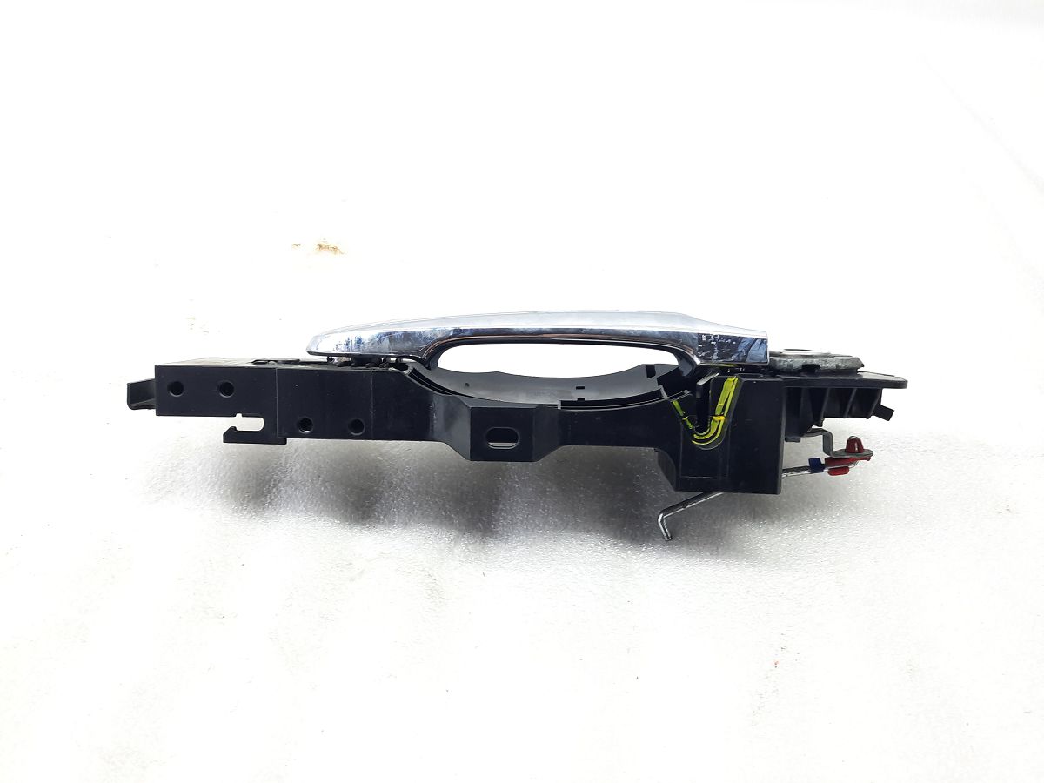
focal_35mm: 25
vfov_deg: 54.9
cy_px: 392
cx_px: 522
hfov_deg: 69.4
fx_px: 754
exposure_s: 1/50
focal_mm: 4.6
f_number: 2
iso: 160
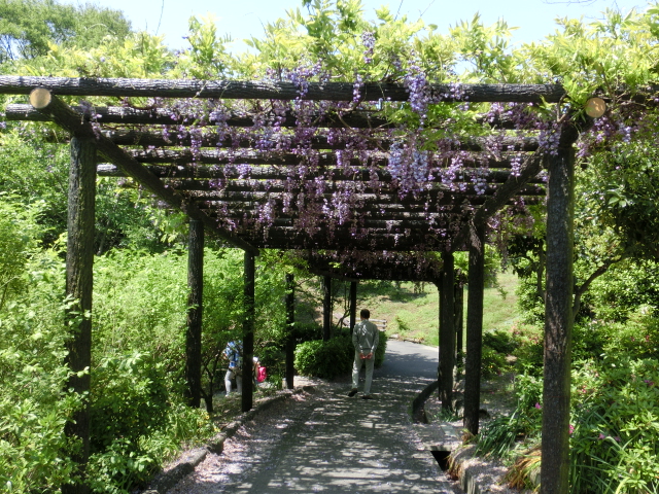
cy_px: 247
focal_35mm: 35
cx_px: 330
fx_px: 666
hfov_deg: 52.6
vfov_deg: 40.7
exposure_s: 1/400
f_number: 3.2
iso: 80
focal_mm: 6.1
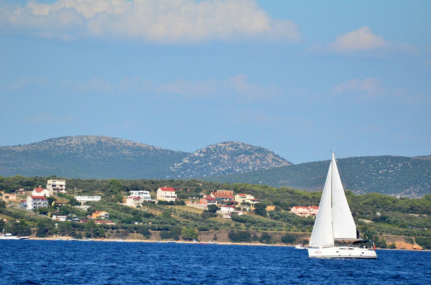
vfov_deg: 3.4
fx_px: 4837
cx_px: 216
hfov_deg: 5.1
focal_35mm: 405
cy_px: 142
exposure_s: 1/8000
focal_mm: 270
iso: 1250
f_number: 5.6
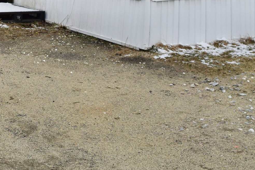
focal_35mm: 84
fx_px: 595
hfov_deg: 23.4
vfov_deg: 15.3
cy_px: -64
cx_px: 13
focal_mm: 18
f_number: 7.1
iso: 200
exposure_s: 1/1250
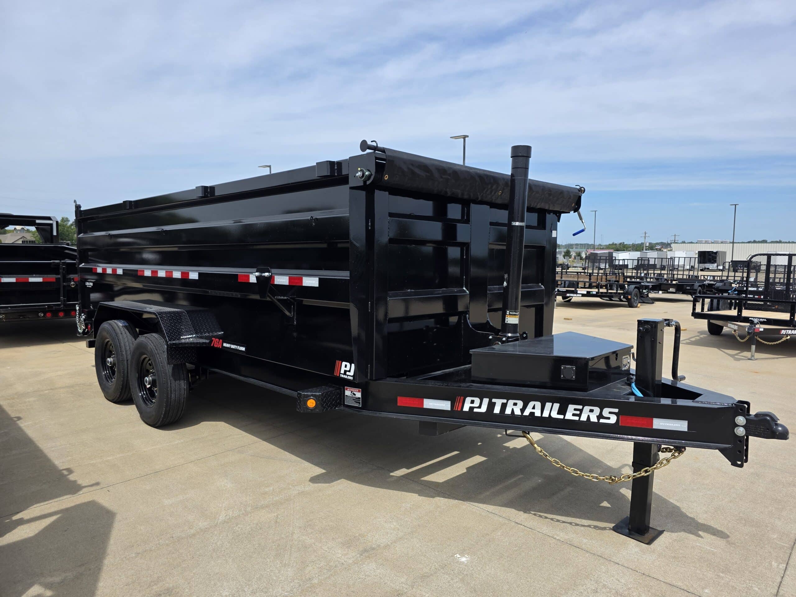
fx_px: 529
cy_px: 298
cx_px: 398
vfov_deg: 58.9
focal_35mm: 23
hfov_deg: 73.9
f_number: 1.7
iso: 80
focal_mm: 6.3
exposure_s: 1/5958
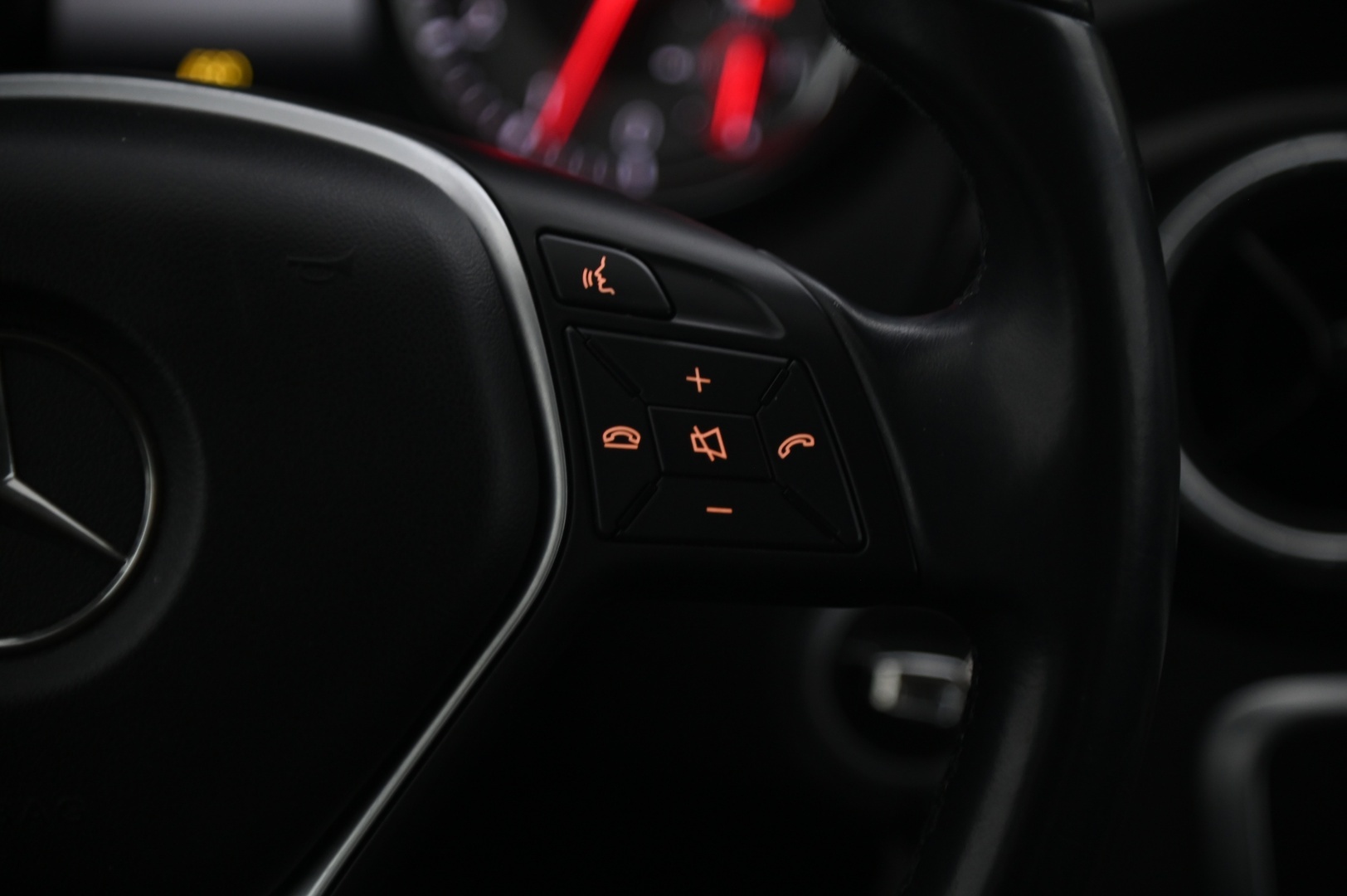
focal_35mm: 120
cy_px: 448
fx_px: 4486
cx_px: 674
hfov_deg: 17.1
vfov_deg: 11.4
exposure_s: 1/25
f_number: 4
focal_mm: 120
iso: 2000
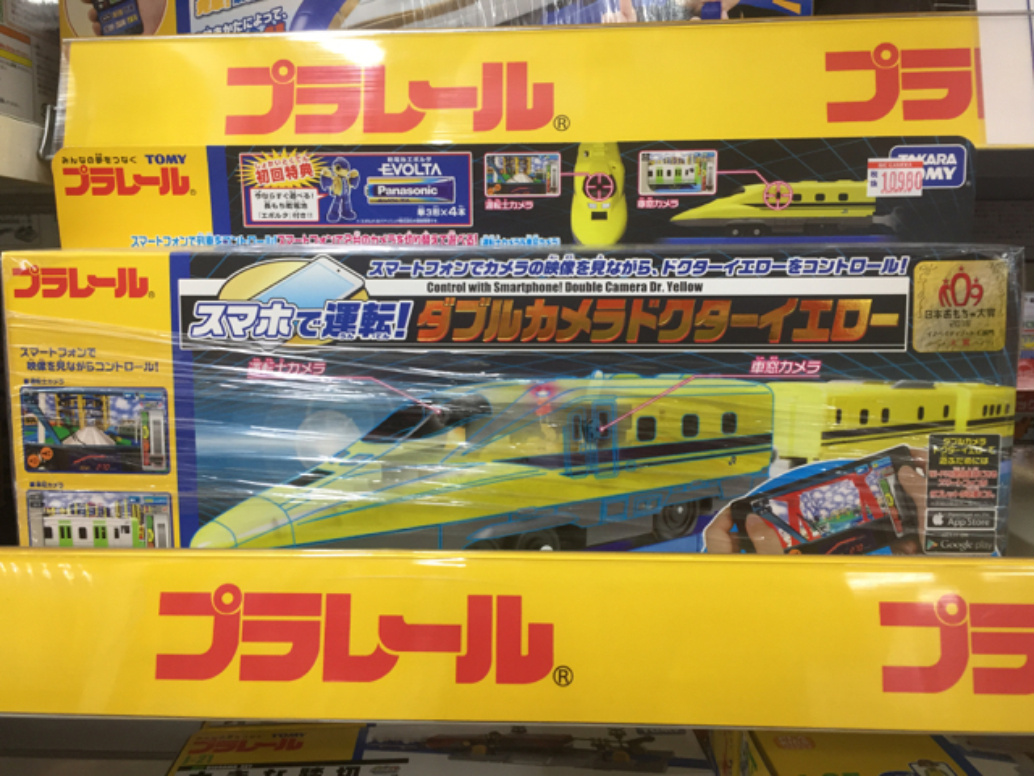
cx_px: 517
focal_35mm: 29
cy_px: 388
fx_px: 866
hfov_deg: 61.7
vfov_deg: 48.2
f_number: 2.2
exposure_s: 1/30
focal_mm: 4.15
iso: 32
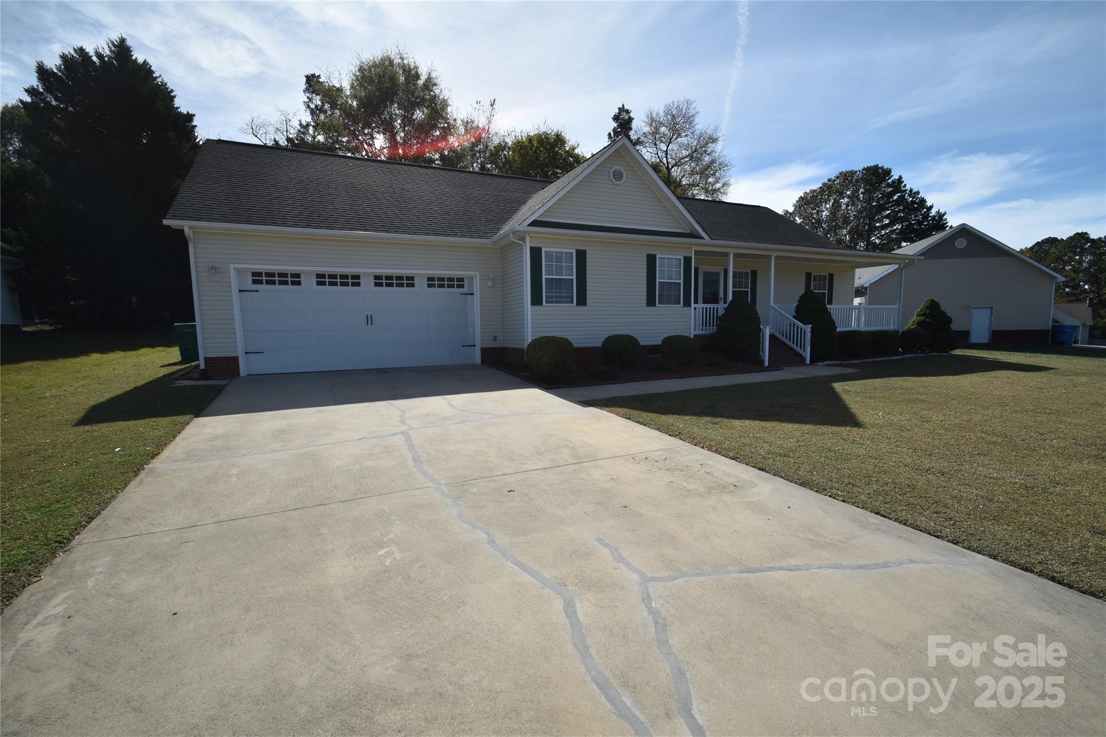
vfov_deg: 77.3
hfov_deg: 100.4
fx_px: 461
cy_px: 368
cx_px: 553
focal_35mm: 15
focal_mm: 10
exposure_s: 1/200
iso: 100
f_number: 8
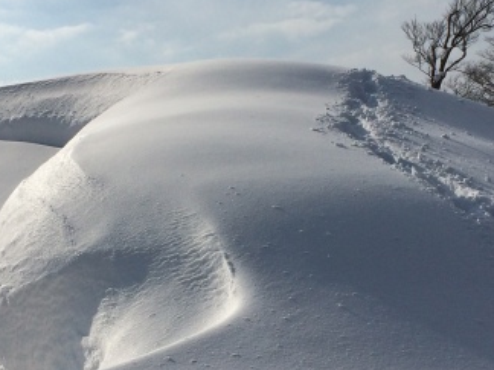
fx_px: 1056
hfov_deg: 26.3
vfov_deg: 19.9
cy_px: 203
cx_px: 227
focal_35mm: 74
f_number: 2.2
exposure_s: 1/13699
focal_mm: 4.12
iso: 40
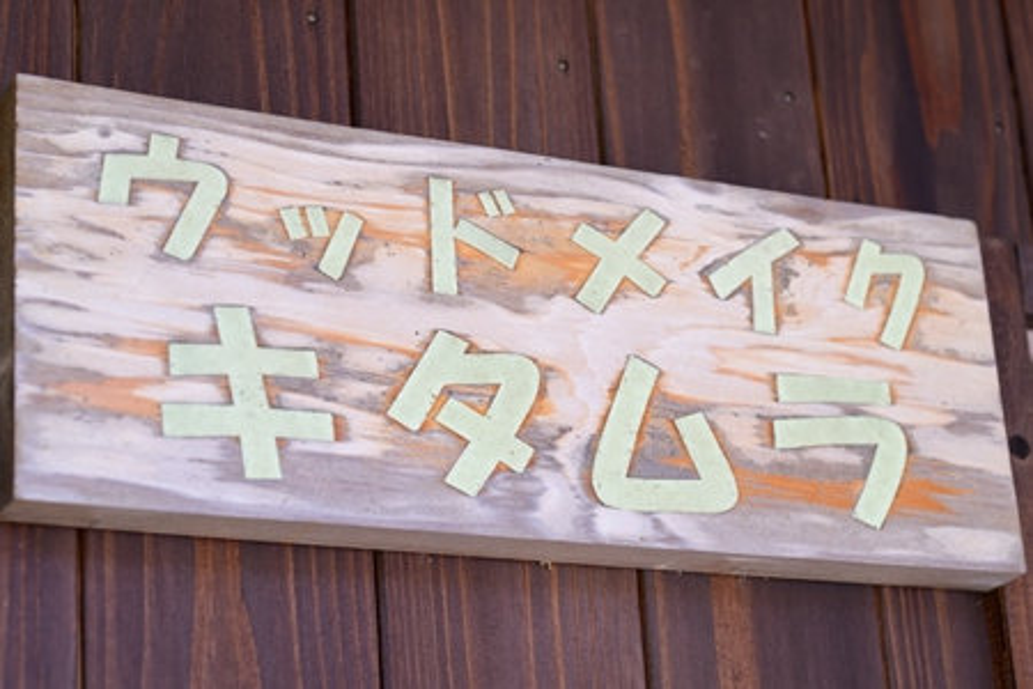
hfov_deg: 27.0
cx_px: 516
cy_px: 344
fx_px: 2152
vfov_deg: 18.2
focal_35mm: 75
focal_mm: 75
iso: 560
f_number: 4.8
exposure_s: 1/200
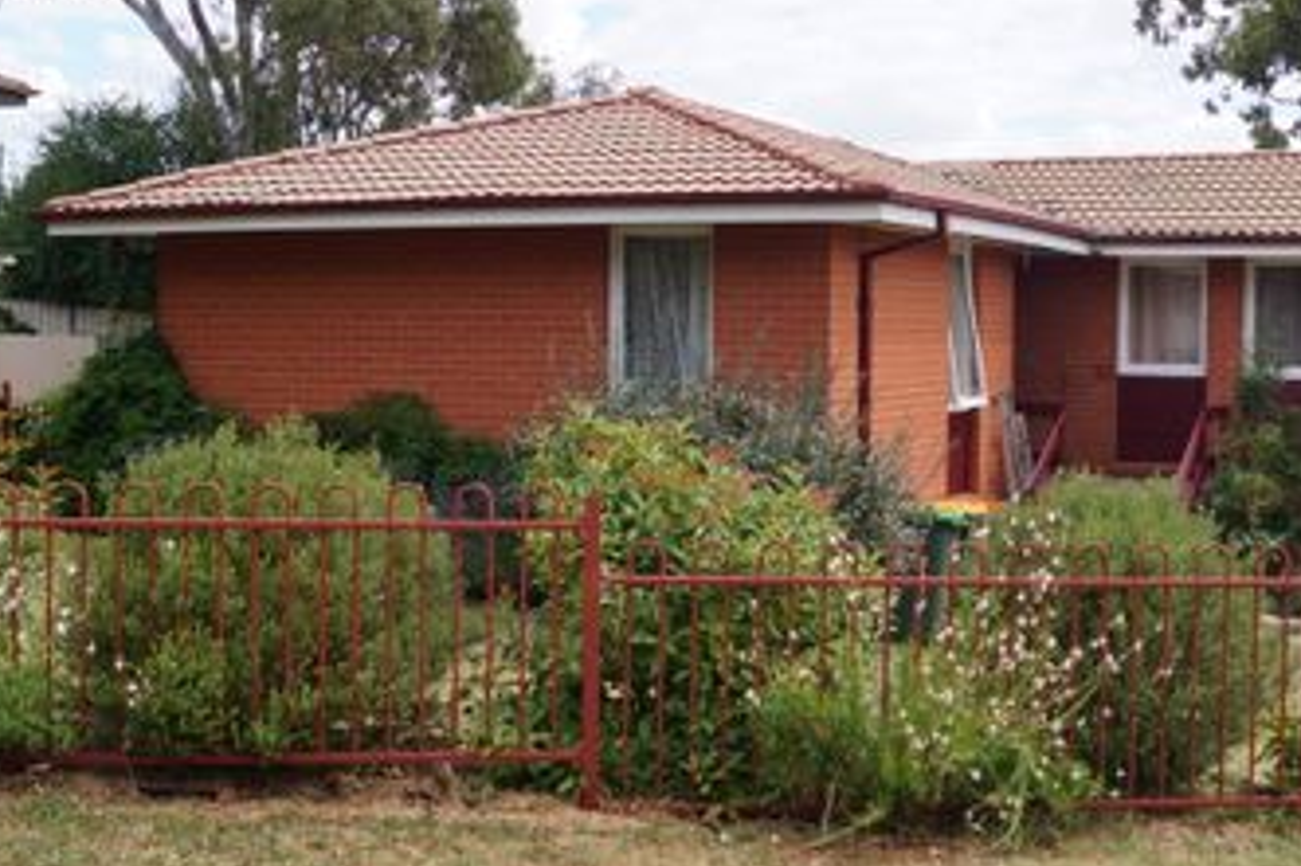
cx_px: 858
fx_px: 1842
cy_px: 398
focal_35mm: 51
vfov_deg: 26.4
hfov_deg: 38.5
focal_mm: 24
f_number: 7.1
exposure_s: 1/200
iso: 100
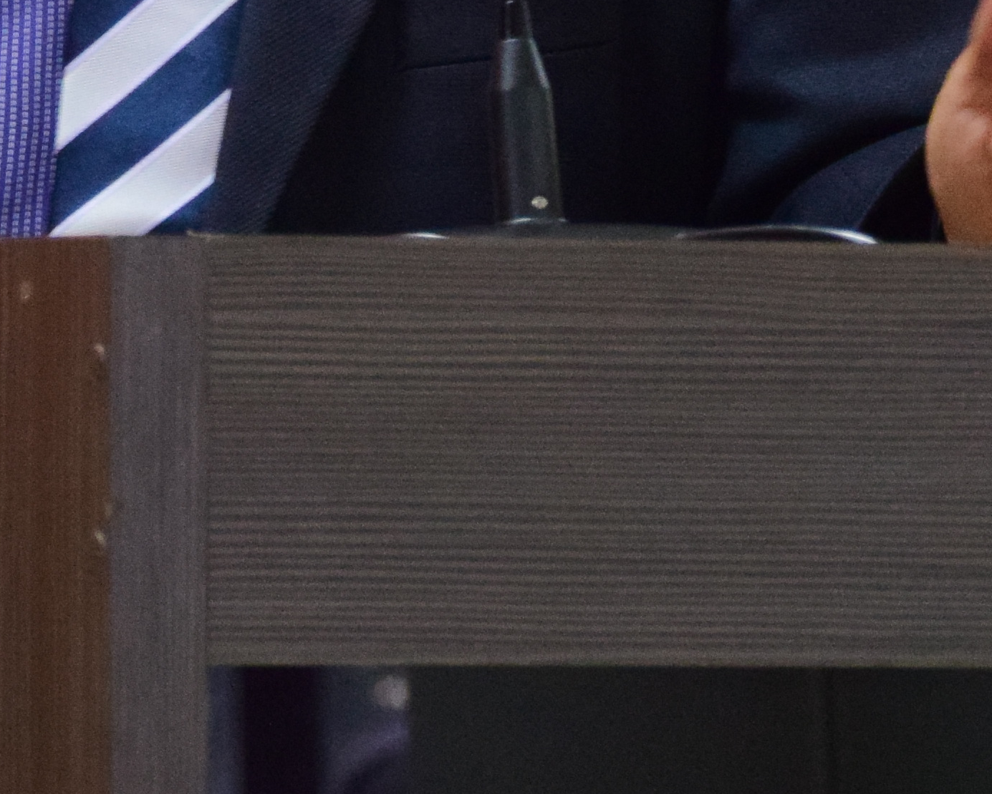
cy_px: -524
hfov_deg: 2.9
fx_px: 19700
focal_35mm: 671
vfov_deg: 2.3
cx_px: -223
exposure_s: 1/80
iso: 1600
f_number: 5.6
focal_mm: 110
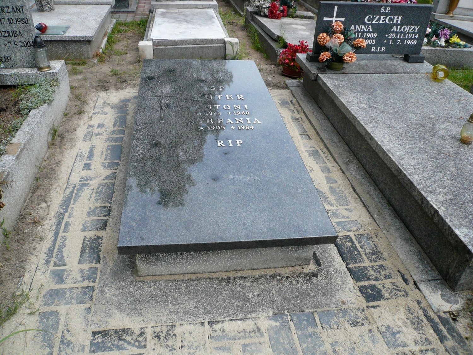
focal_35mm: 28
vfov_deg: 49.7
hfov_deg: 63.4
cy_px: 178
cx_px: 236
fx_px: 383
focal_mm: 4.6
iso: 100
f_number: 2.8
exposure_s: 1/640
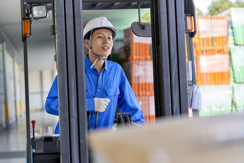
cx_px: 122
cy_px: 82
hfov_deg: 23.9
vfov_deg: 16.1
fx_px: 576
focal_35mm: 85
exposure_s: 1/250
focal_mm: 85
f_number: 3.5
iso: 200
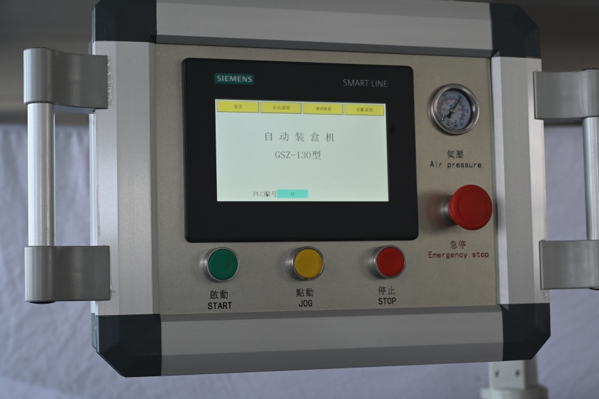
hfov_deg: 28.9
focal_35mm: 70
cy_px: 200
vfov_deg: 19.4
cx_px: 300
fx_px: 1164
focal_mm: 70
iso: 1000
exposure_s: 1/80
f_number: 9
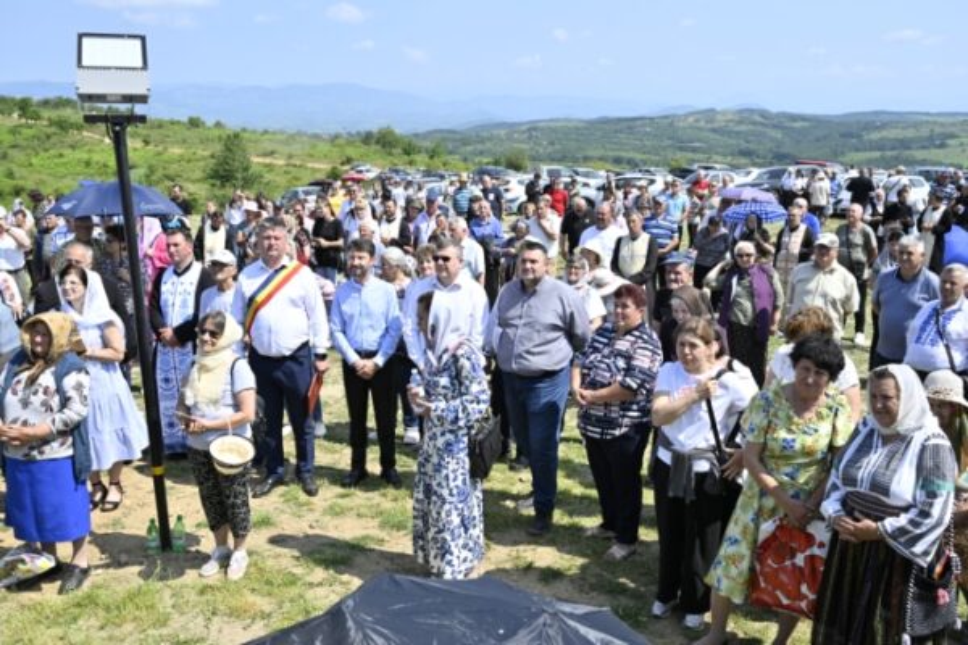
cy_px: 322
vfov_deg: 38.9
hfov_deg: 55.8
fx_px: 914
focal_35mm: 34
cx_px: 484
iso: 200
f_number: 9
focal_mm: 34
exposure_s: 1/320
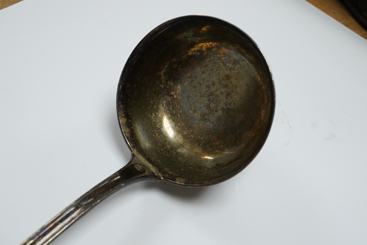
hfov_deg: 43.6
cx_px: 184
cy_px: 122
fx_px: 459
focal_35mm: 45
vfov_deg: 29.9
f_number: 13
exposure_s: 1/200
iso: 2500
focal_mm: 30
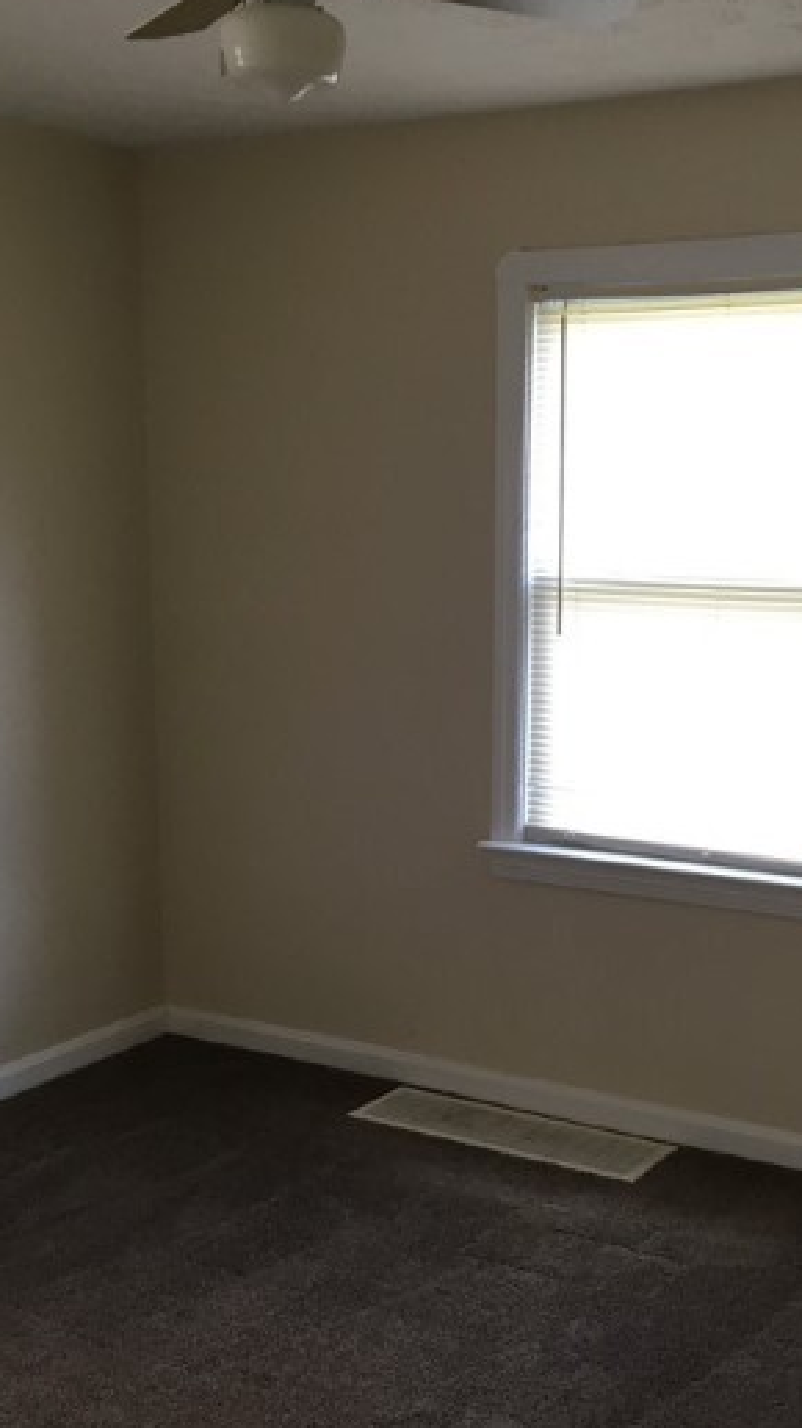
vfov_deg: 43.7
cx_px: 487
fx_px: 1778
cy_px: 800
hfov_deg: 25.4
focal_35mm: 47
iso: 50
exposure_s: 1/30
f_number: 2.2
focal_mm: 4.15
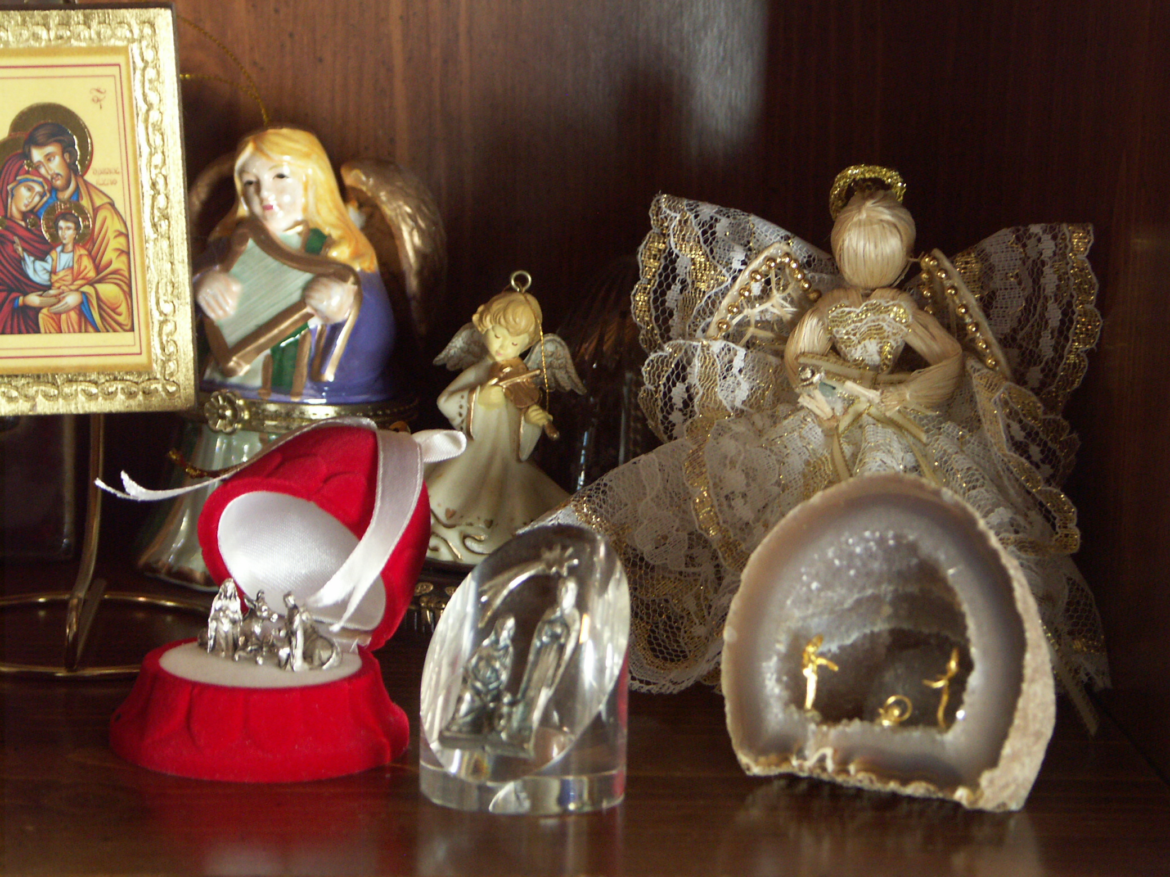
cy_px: 438
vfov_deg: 13.0
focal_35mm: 114
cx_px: 585
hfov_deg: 17.3
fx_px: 3853
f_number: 3.5
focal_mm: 29.24
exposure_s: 1/10
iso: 200
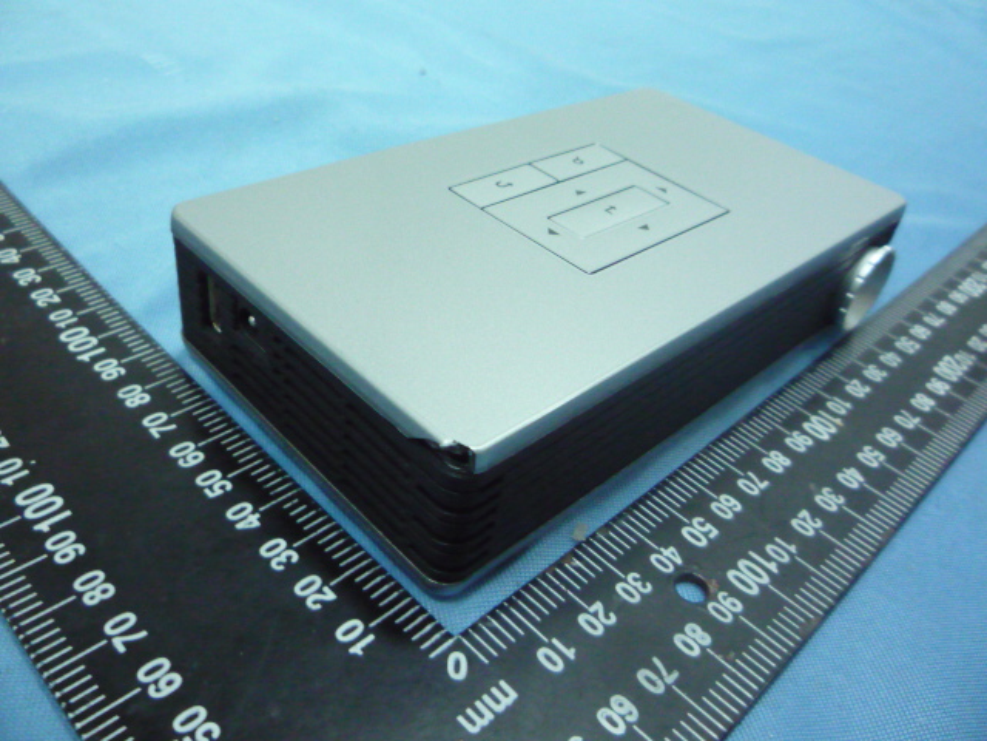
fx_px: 855
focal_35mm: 30
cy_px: 370
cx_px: 494
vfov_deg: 46.8
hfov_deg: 60.0
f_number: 3.3
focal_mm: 5.2
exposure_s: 1/20
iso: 800
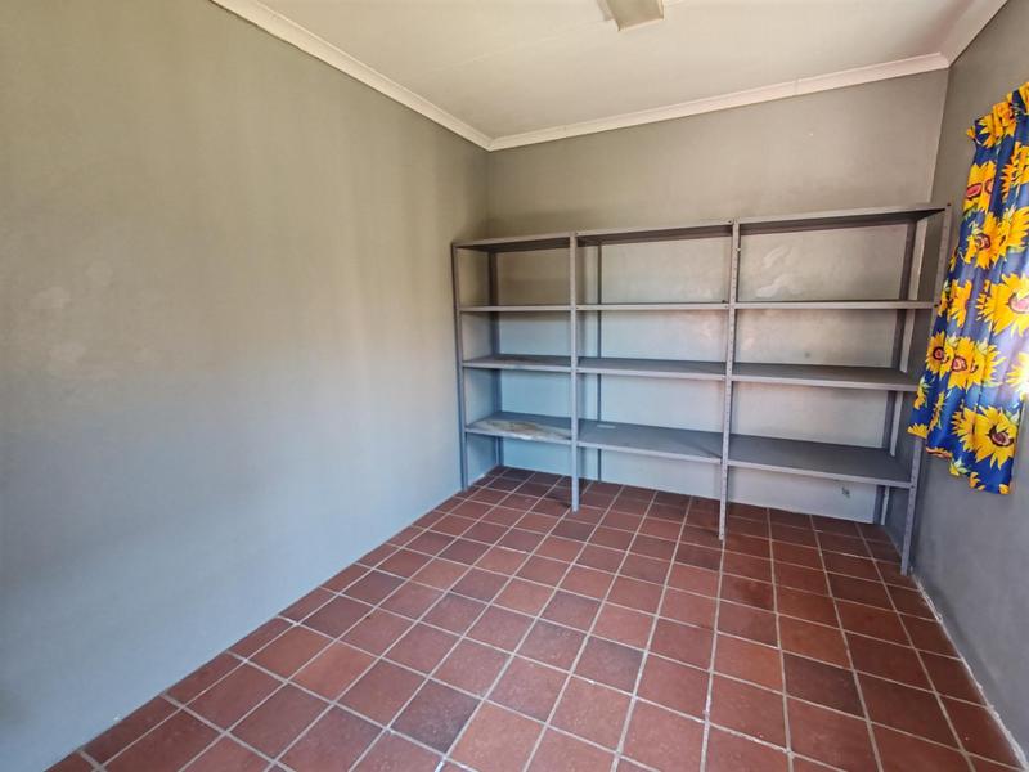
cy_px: 386
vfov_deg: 78.1
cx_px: 514
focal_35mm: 16
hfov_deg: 94.5
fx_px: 476
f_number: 2.2
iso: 320
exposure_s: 1/25
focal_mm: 1.96
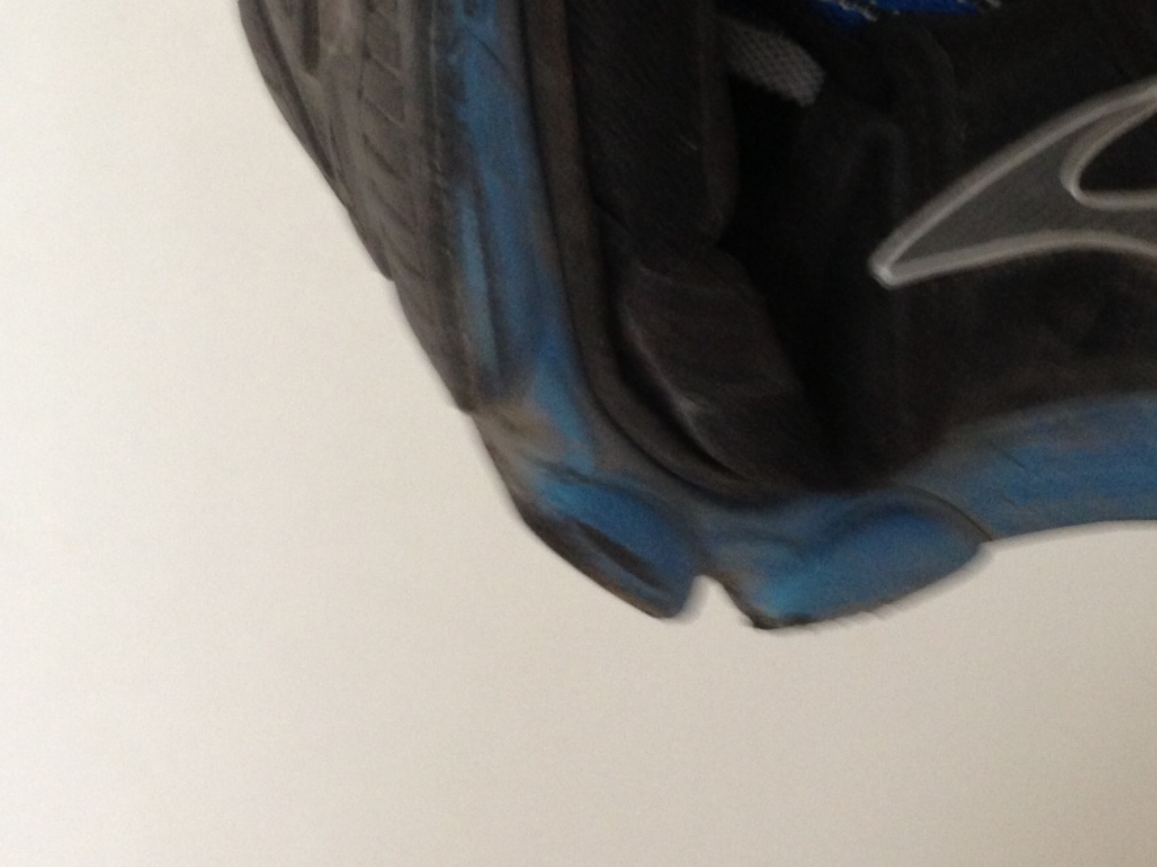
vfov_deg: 23.9
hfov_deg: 31.5
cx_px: 755
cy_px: 263
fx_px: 2039
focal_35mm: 61
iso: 250
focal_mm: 4.13
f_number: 2.4
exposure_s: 1/20
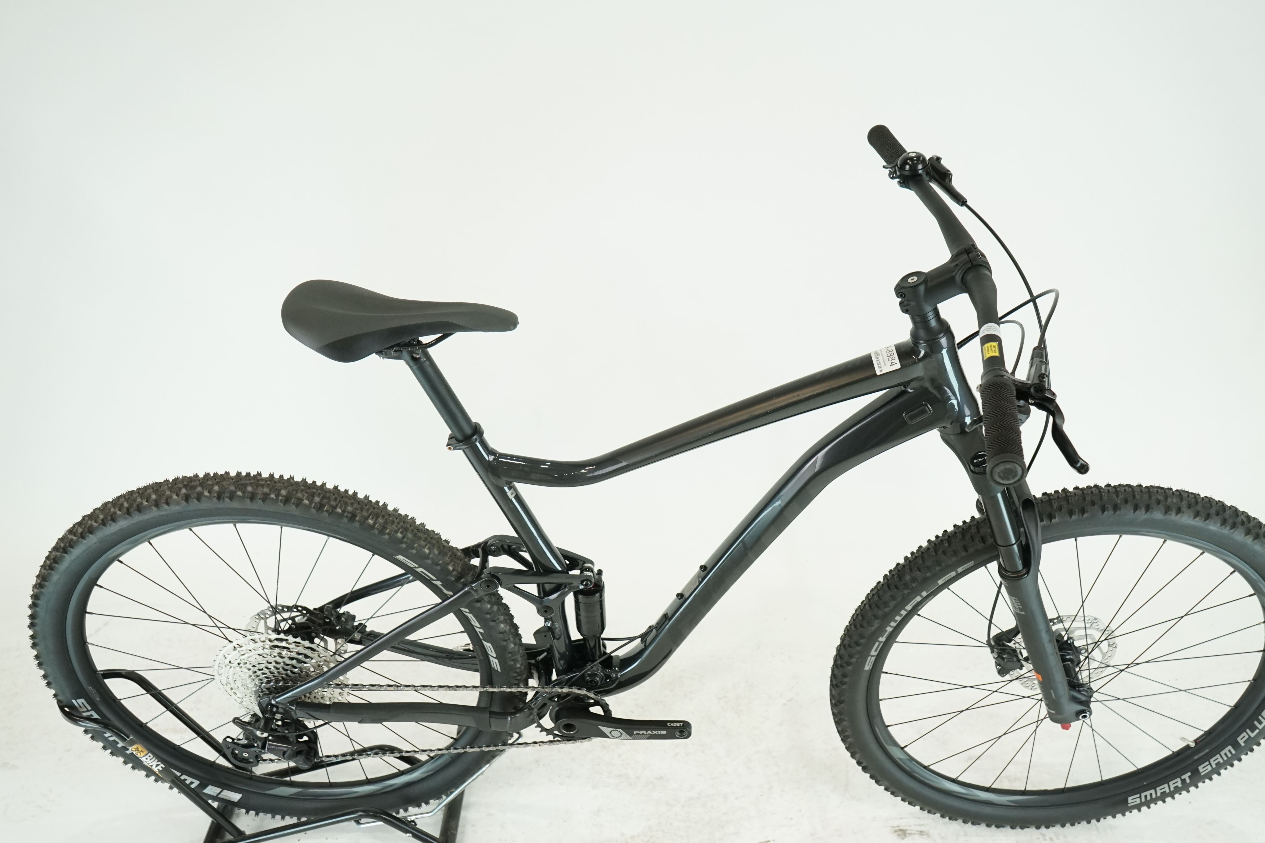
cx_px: 685
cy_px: 454
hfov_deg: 60.2
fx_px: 1089
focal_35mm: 31
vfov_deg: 42.3
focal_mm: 28
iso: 1600
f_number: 5.6
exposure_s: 1/200
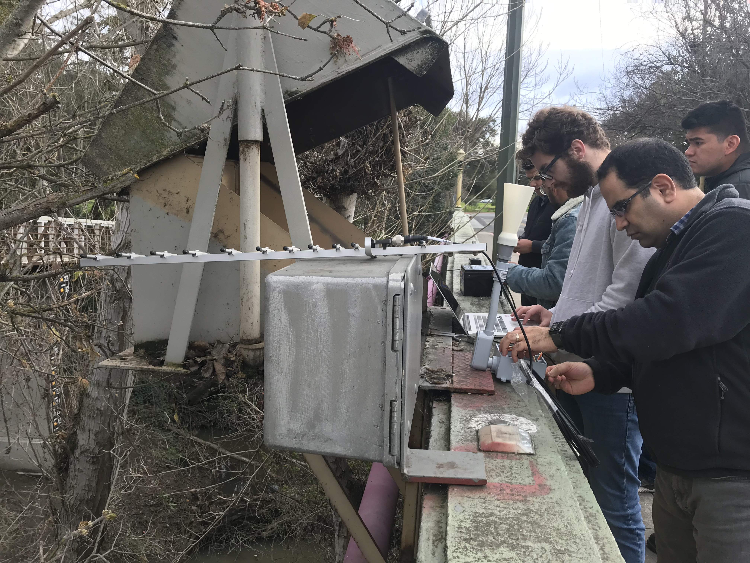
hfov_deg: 63.4
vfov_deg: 49.7
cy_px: 282
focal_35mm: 28
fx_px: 607
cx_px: 375
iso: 20
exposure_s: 1/189
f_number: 1.8
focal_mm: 3.99
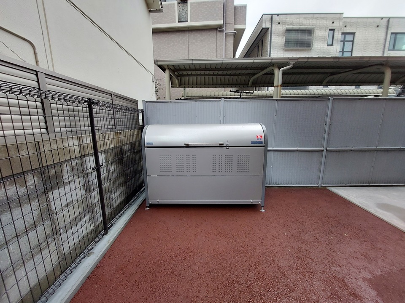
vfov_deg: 89.9
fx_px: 152
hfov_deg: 106.2
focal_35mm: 13
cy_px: 152
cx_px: 202
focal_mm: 1.74
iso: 64
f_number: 2.2
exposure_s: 1/60
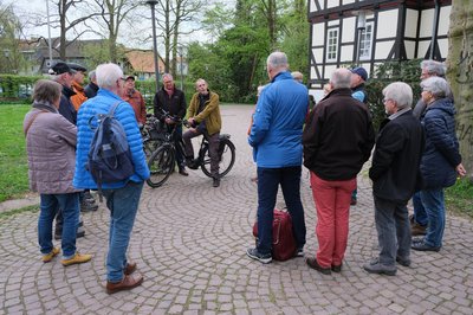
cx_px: 236
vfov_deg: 46.3
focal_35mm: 28
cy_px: 158
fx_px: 368
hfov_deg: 65.5
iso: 1250
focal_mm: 18.8
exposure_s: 1/200
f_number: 7.1
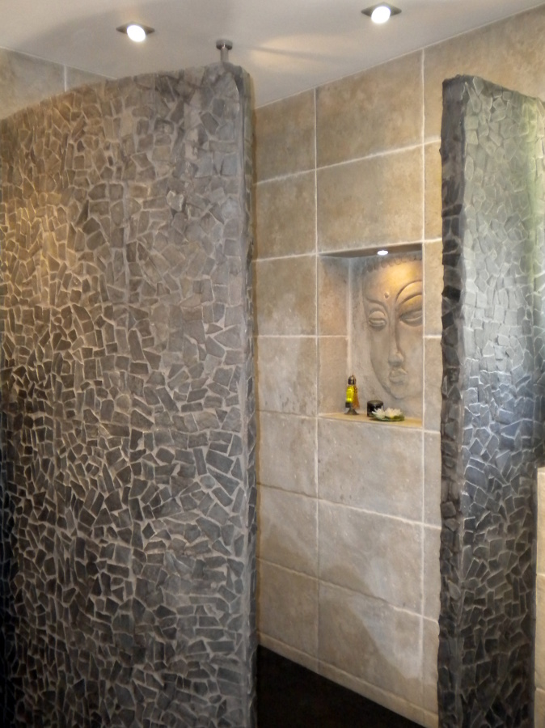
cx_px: 272
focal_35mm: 35
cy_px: 364
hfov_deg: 40.7
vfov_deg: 52.7
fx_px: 735
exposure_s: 1/30
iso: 400
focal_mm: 6.3
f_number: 3.1
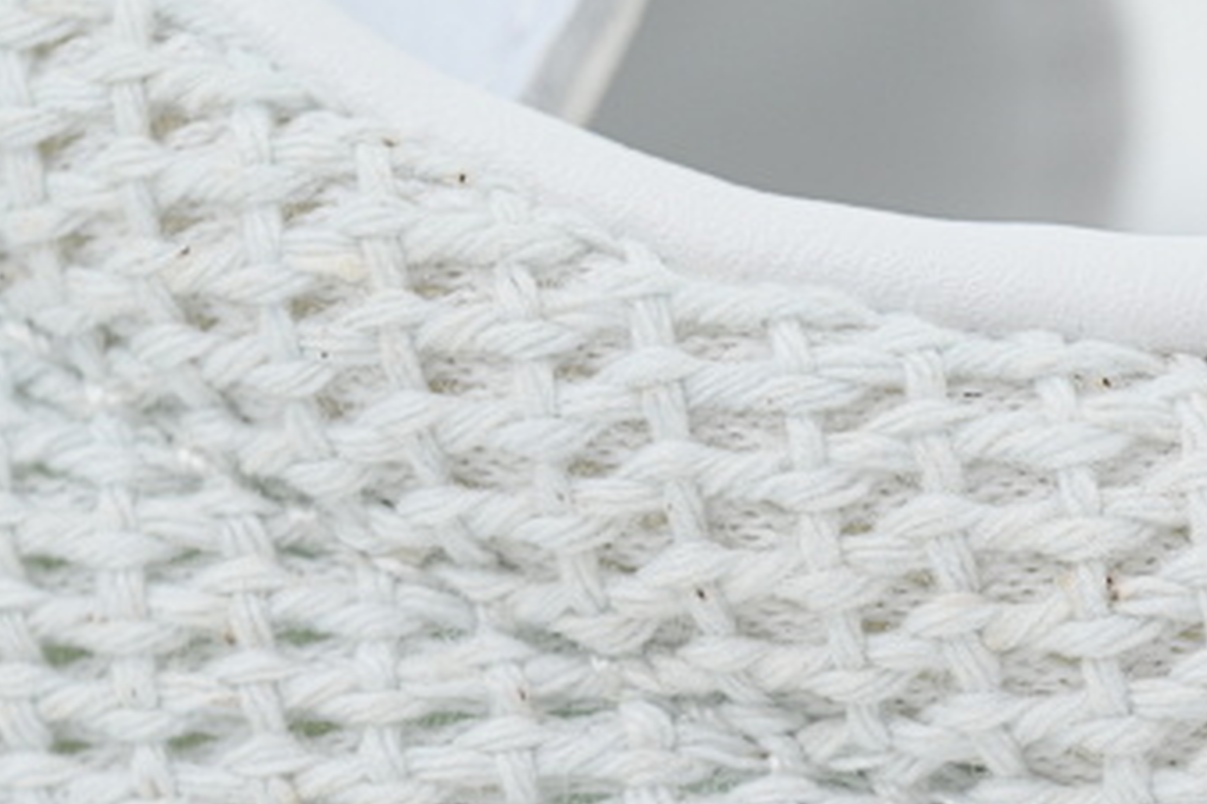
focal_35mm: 384
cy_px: 1079
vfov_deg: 3.6
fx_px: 12868
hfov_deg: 5.4
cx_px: 1271
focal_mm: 120
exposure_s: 1/100
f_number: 13
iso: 400
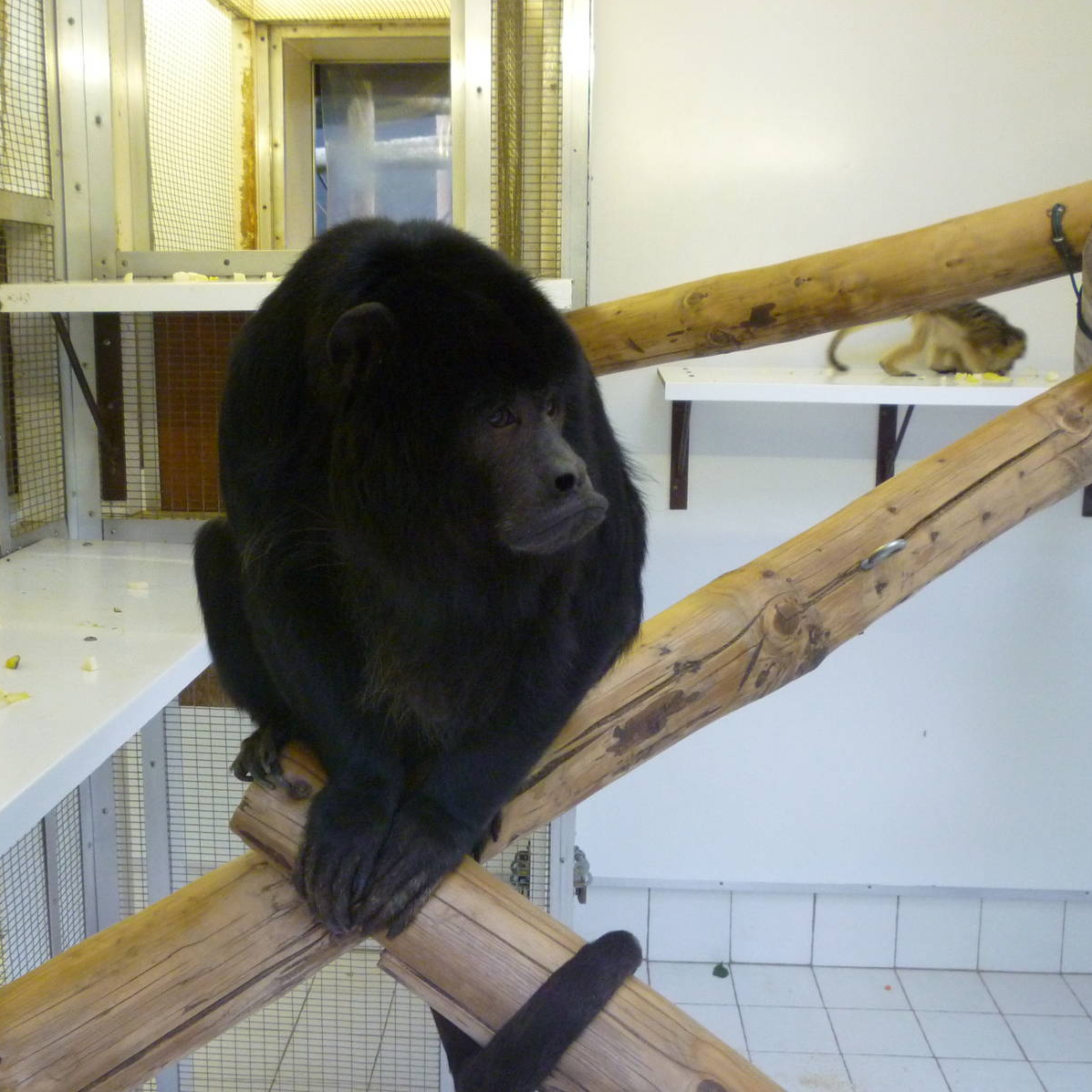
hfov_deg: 42.8
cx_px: 503
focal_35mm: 39
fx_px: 1392
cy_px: 546
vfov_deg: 42.8
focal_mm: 5.8
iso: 400
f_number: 3.5
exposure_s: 1/13
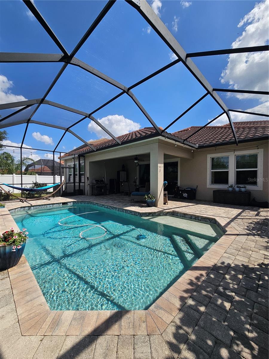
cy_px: 180
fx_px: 135
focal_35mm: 13
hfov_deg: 89.9
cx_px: 134
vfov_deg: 106.2
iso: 50
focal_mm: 2.2
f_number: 2.2
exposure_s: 1/1761
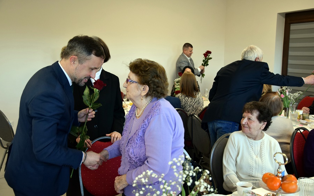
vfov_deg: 32.0
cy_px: 97
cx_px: 157
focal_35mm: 40
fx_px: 342
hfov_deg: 49.3
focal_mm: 26
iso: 560
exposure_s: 1/100
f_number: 4.5
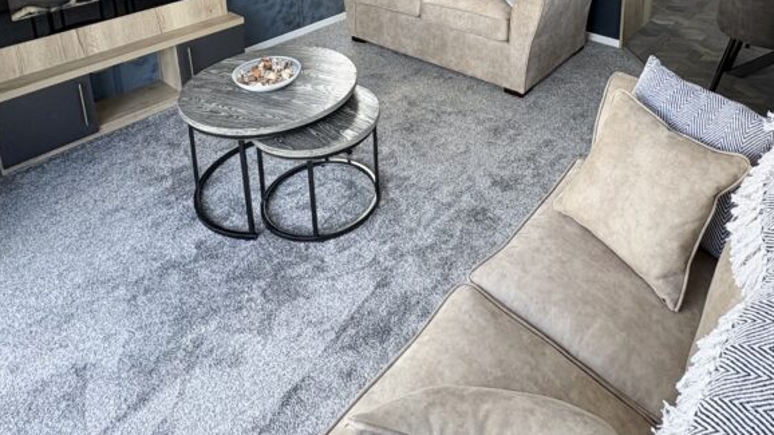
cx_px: 443
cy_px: -51
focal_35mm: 27
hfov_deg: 69.5
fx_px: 554
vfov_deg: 36.0
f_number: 2.2
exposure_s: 1/129
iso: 100
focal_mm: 2.22
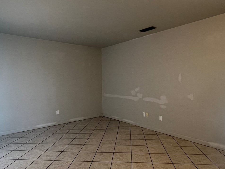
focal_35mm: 22
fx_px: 143
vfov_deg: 61.1
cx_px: 117
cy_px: 82
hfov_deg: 76.3
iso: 400
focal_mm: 1.57
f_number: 1.8
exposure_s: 1/60
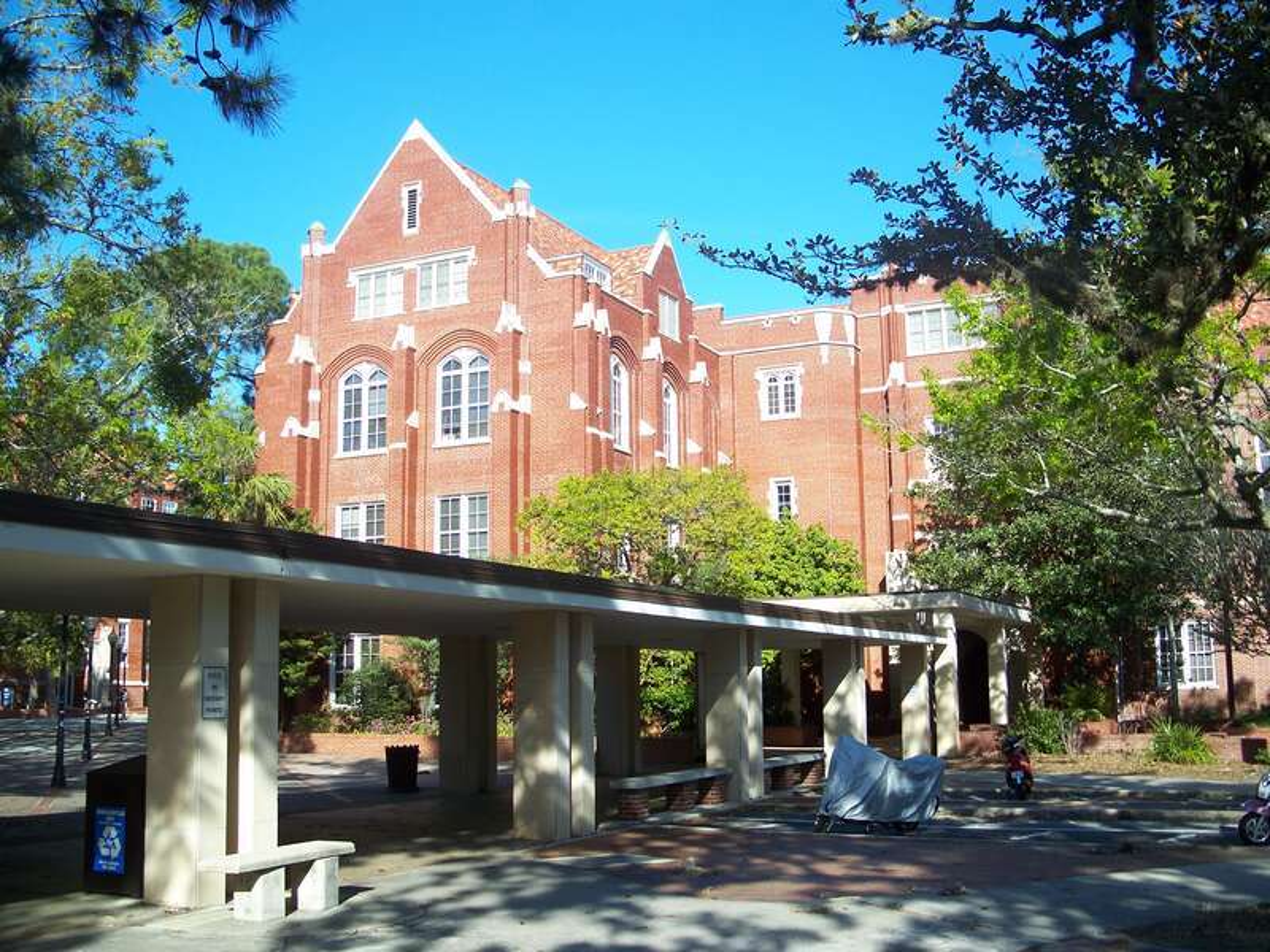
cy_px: 476
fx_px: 1357
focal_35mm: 37
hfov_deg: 50.1
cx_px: 635
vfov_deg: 38.7
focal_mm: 7.8
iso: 64
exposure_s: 1/400
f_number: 2.8
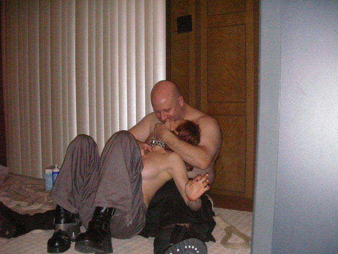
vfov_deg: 37.7
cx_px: 169
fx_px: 371
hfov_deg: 49.0
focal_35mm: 38
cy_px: 127
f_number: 3.5
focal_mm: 6.3
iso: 400
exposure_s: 1/40
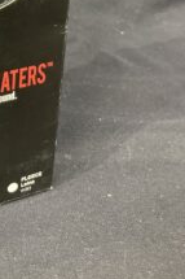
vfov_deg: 30.7
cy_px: 5
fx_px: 471
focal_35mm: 61
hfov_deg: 20.9
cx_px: -31
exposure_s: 1/30
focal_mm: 3.99
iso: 640
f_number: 1.8
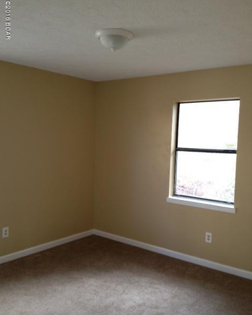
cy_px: 168
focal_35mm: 37
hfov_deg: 40.1
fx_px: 345
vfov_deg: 49.0
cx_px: 125
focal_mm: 4.28
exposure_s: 1/20
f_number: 2.4
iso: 64
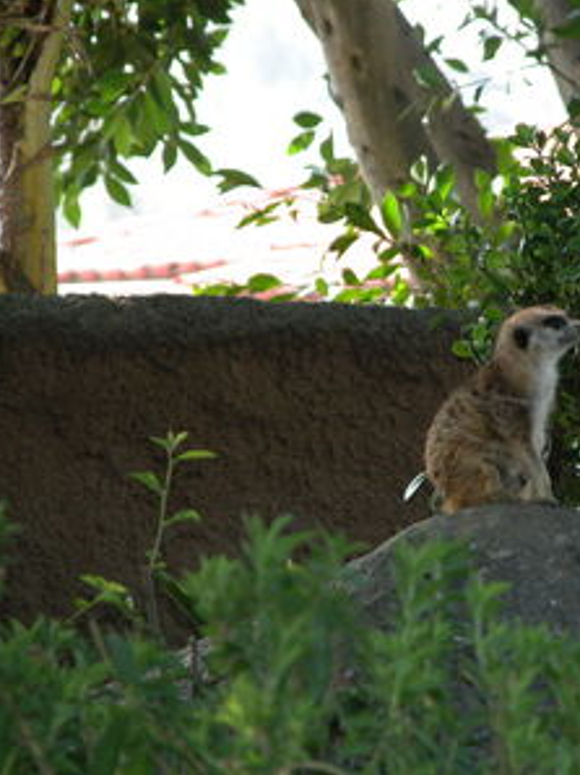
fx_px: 8300
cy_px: 388
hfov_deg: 4.0
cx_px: 499
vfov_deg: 5.3
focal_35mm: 371
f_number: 4.2
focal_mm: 71.2
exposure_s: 1/125
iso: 200
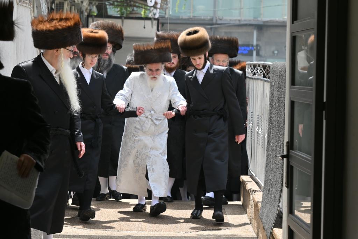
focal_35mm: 138
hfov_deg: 14.9
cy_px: 120
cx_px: 179
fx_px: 1372
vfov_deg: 9.9
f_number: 6.3
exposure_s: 1/200
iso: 50
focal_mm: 92
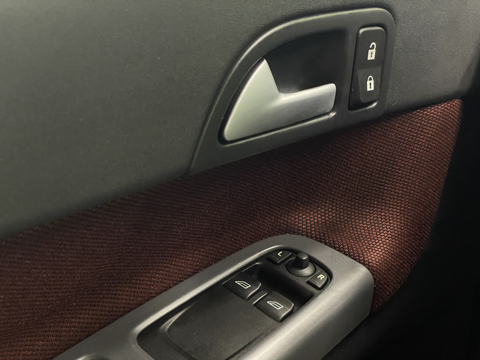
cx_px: 240
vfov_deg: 28.0
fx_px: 721
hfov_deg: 36.8
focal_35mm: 52
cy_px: 180
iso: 800
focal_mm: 6
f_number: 2
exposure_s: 1/33
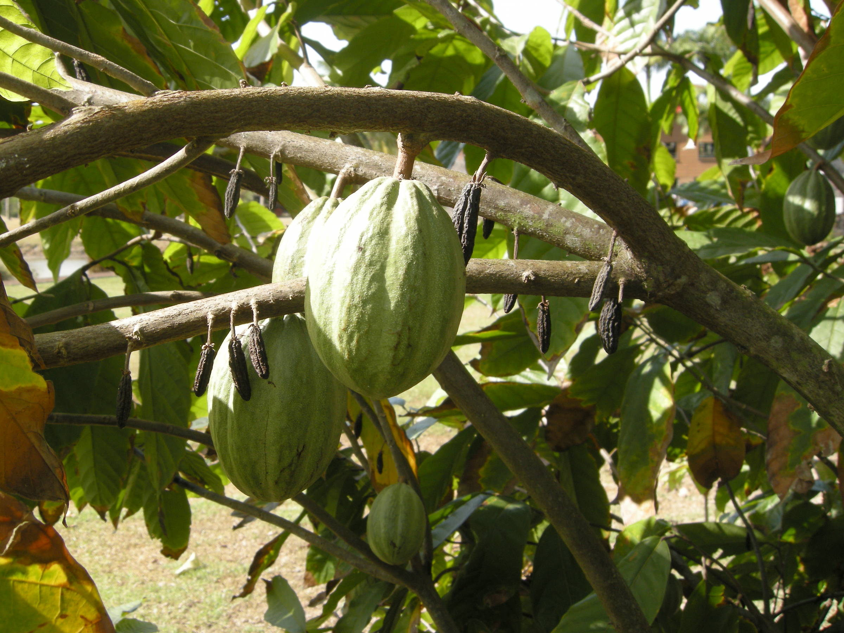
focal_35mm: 35
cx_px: 422
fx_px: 853
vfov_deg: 40.7
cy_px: 316
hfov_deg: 52.6
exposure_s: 1/122
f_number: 4.3
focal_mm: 7.5
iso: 64
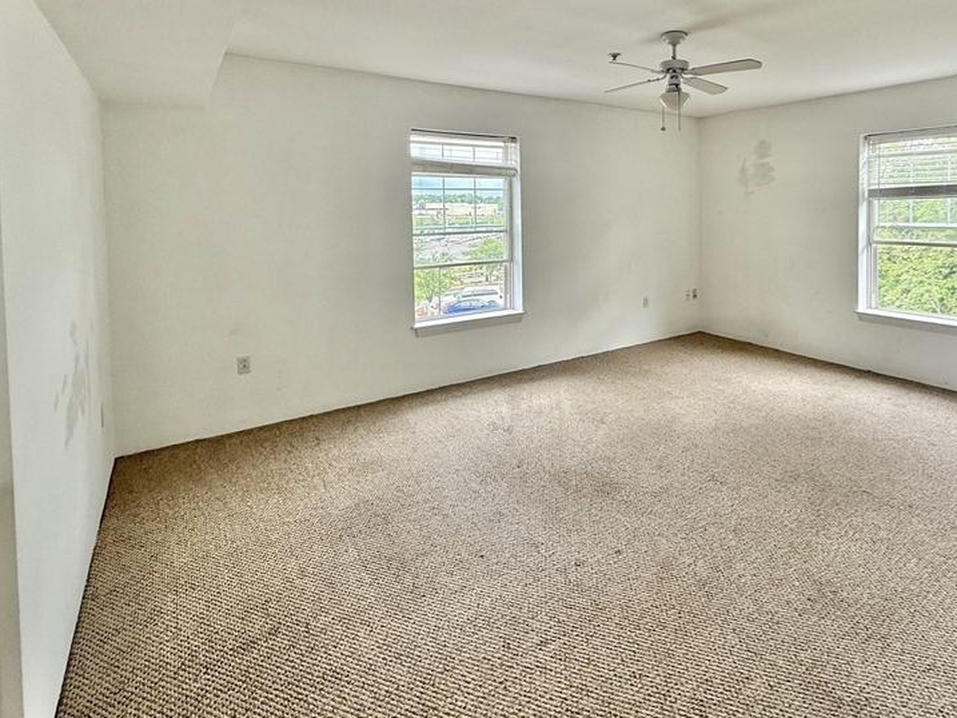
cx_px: 597
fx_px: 553
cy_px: 224
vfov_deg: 63.8
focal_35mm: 20
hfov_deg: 80.3
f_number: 2.2
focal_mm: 2.22
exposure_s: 1/99
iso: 80
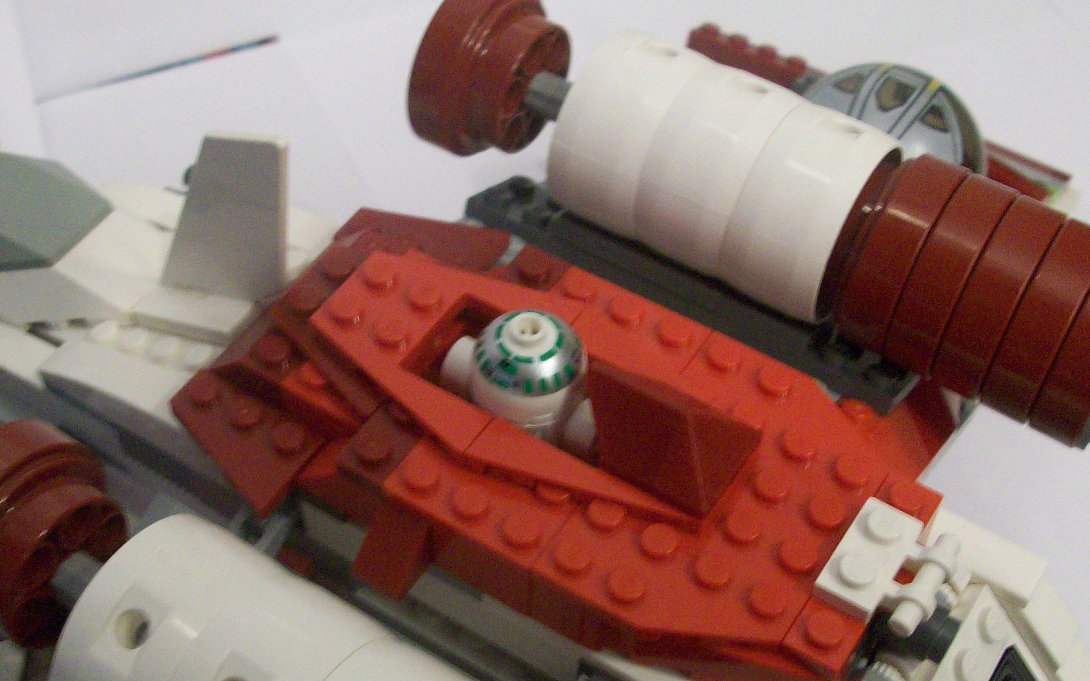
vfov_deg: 25.3
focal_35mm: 51
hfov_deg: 39.5
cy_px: 411
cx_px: 475
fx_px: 1515
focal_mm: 5.7
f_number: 2.8
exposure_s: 1/8
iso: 169
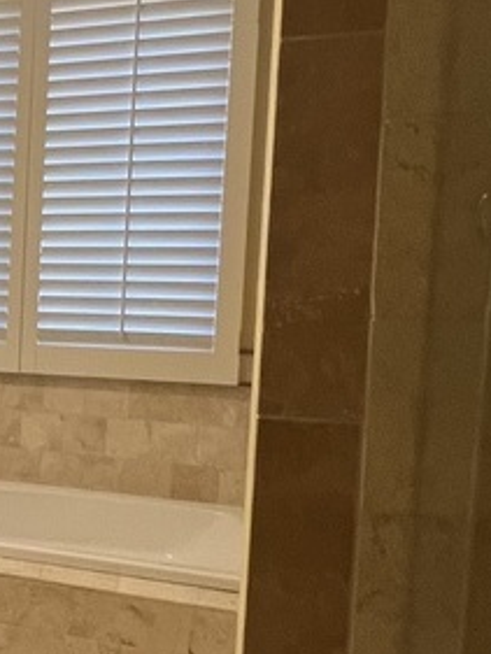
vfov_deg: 38.2
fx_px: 945
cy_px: 340
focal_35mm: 50
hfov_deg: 21.2
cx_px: -356
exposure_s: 1/60
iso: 200
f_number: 1.8
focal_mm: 1.57
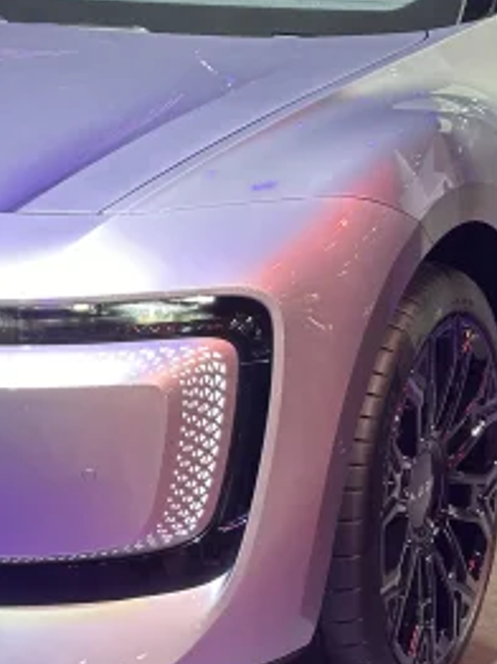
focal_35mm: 132
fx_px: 2531
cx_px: -89
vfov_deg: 14.8
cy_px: 89
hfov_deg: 11.0
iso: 80
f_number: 1.78
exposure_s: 1/80
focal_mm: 6.86
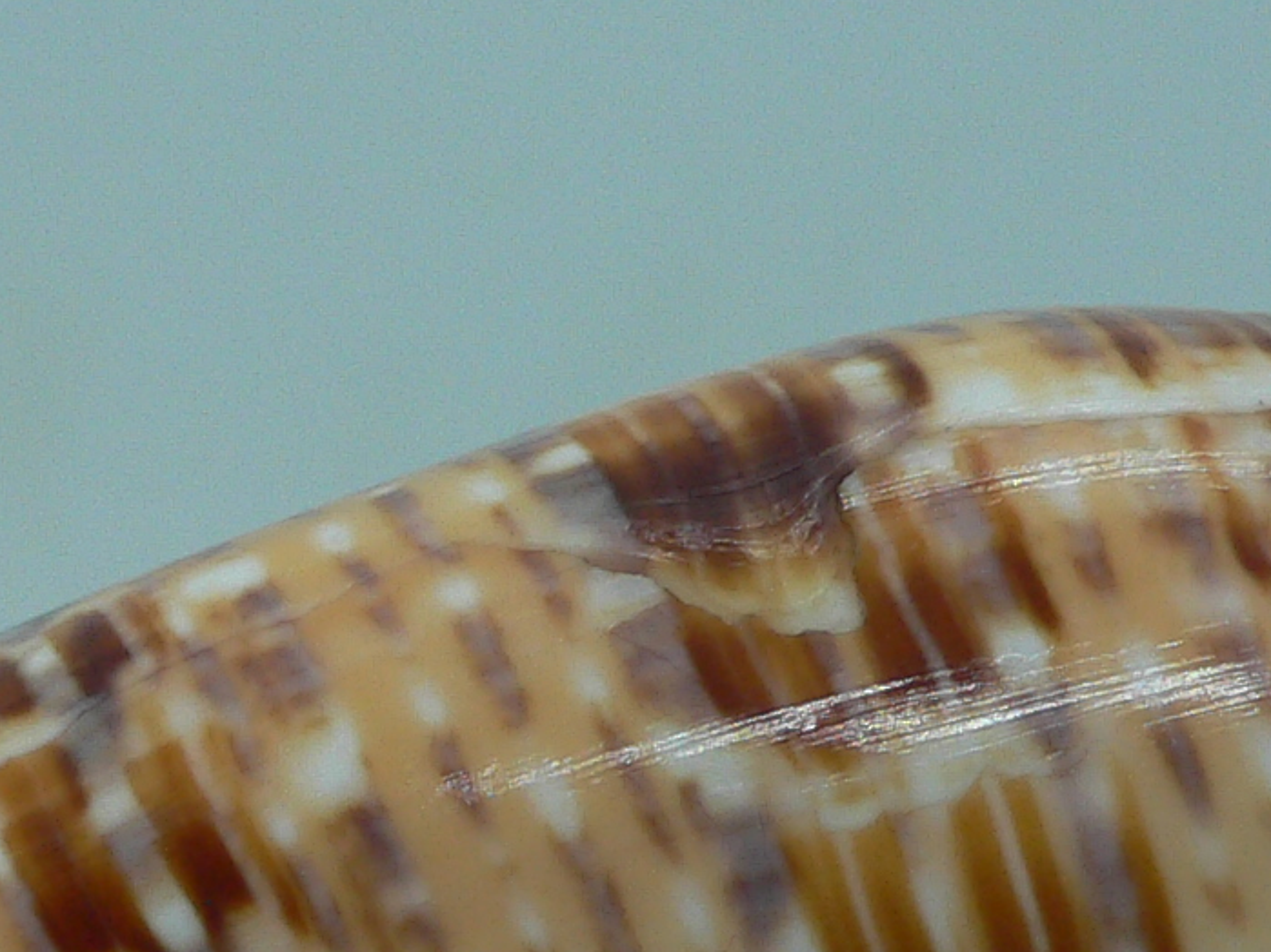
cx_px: 545
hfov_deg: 19.4
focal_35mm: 101
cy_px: 1008
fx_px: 3708
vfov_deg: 14.4
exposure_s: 1/60
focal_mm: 4.6
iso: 80
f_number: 2.8
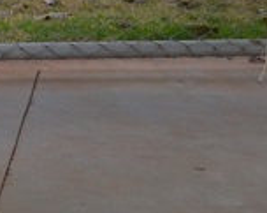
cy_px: -157
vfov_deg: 7.4
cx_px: -608
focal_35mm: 204
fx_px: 1609
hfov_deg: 7.8
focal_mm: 22
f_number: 4
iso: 720
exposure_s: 1/60
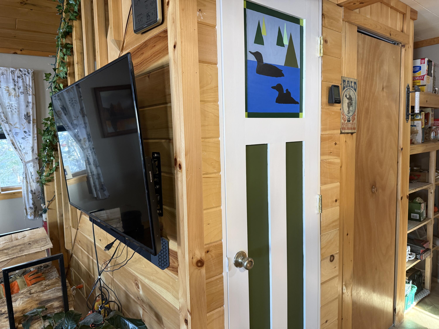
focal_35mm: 24
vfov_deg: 56.8
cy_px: 164
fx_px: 304
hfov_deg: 71.6
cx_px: 220
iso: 250
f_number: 1.78
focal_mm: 6.76
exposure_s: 1/60
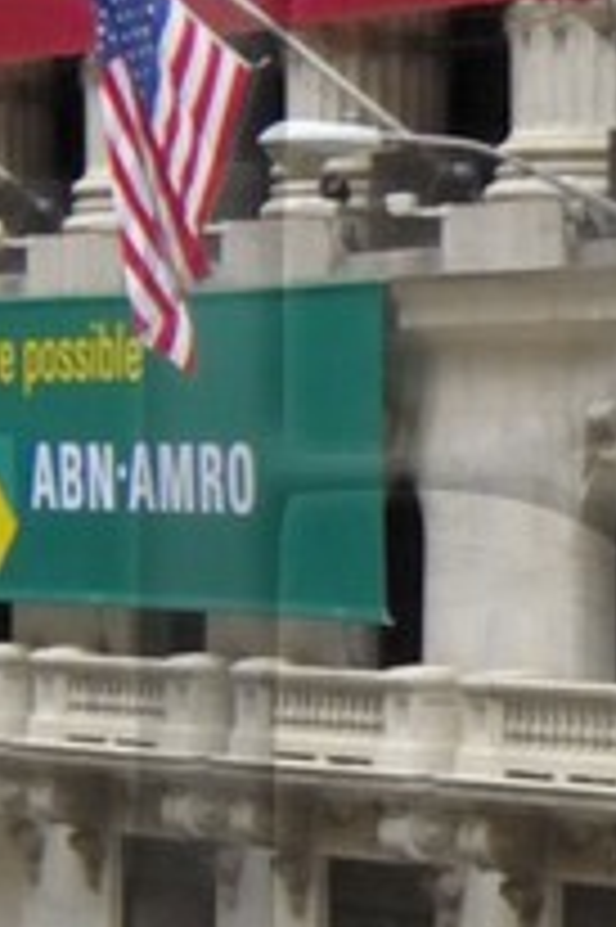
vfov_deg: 10.4
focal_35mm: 198
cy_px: 500
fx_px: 5087
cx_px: 931
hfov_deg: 6.8
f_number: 4.5
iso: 200
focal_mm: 17
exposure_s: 1/100
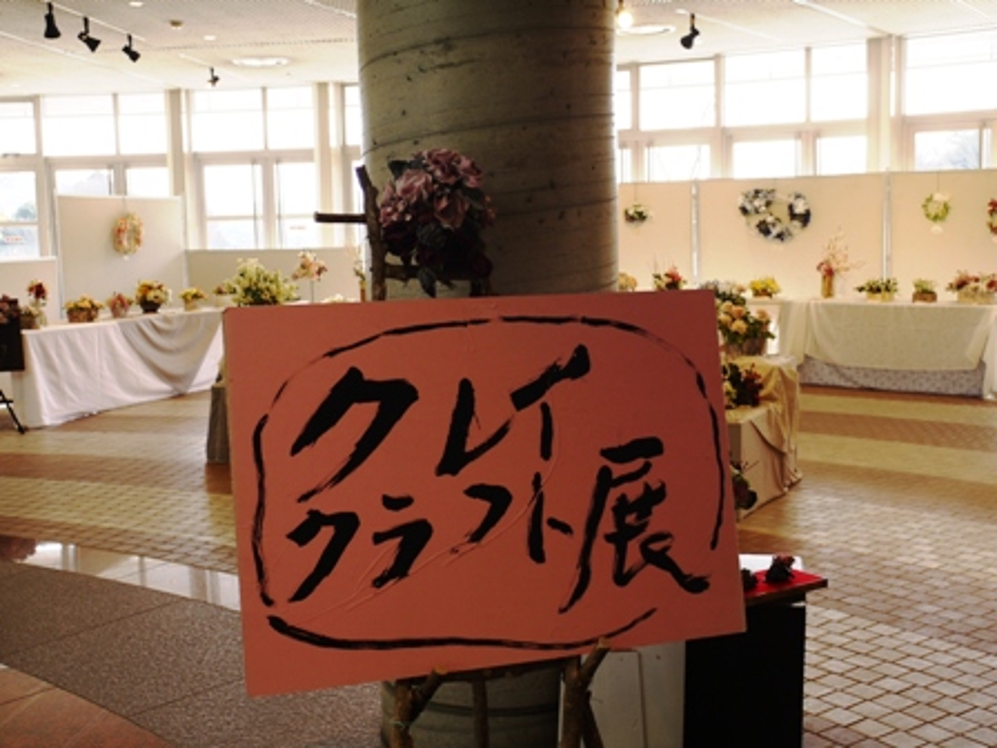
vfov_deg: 34.3
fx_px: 1210
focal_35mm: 42
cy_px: 374
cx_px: 498
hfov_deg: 44.8
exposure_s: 1/30
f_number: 4.5
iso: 100
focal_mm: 21
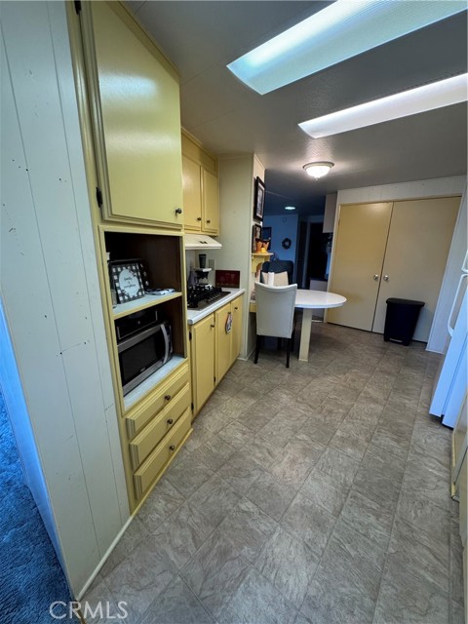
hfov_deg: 85.7
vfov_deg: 102.1
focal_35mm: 14
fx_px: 252
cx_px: 234
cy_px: 312
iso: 200
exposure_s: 1/120
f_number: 2.2
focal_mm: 2.22
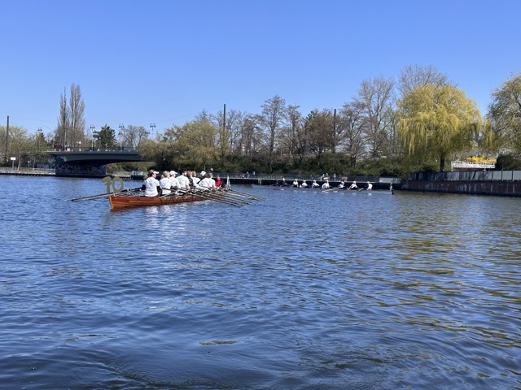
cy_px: 195
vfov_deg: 30.3
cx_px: 260
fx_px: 722
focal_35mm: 48
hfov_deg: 39.7
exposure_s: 1/3155
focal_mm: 6.86
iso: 64
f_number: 1.78
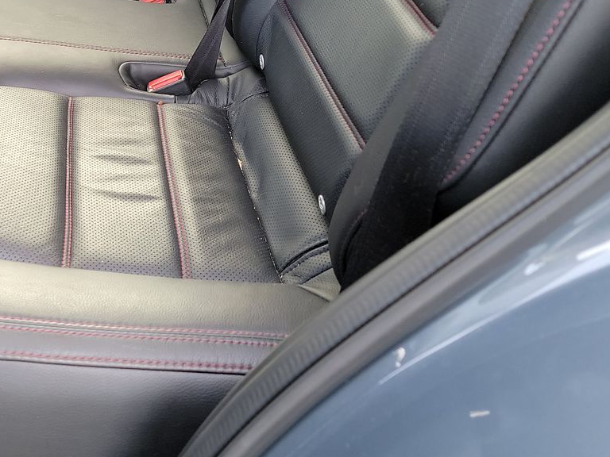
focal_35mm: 50
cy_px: 109
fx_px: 881
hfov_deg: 35.8
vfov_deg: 28.6
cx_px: 58
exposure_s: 1/59
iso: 220
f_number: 1.8
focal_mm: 6.7
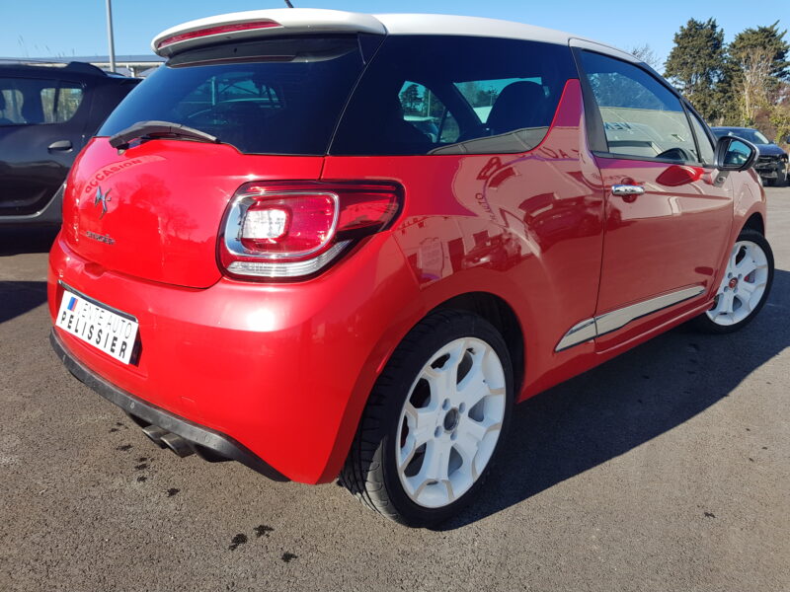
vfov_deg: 53.1
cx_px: 395
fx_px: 593
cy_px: 296
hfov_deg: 67.3
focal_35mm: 26
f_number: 1.7
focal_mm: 4.2
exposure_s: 1/1300
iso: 40
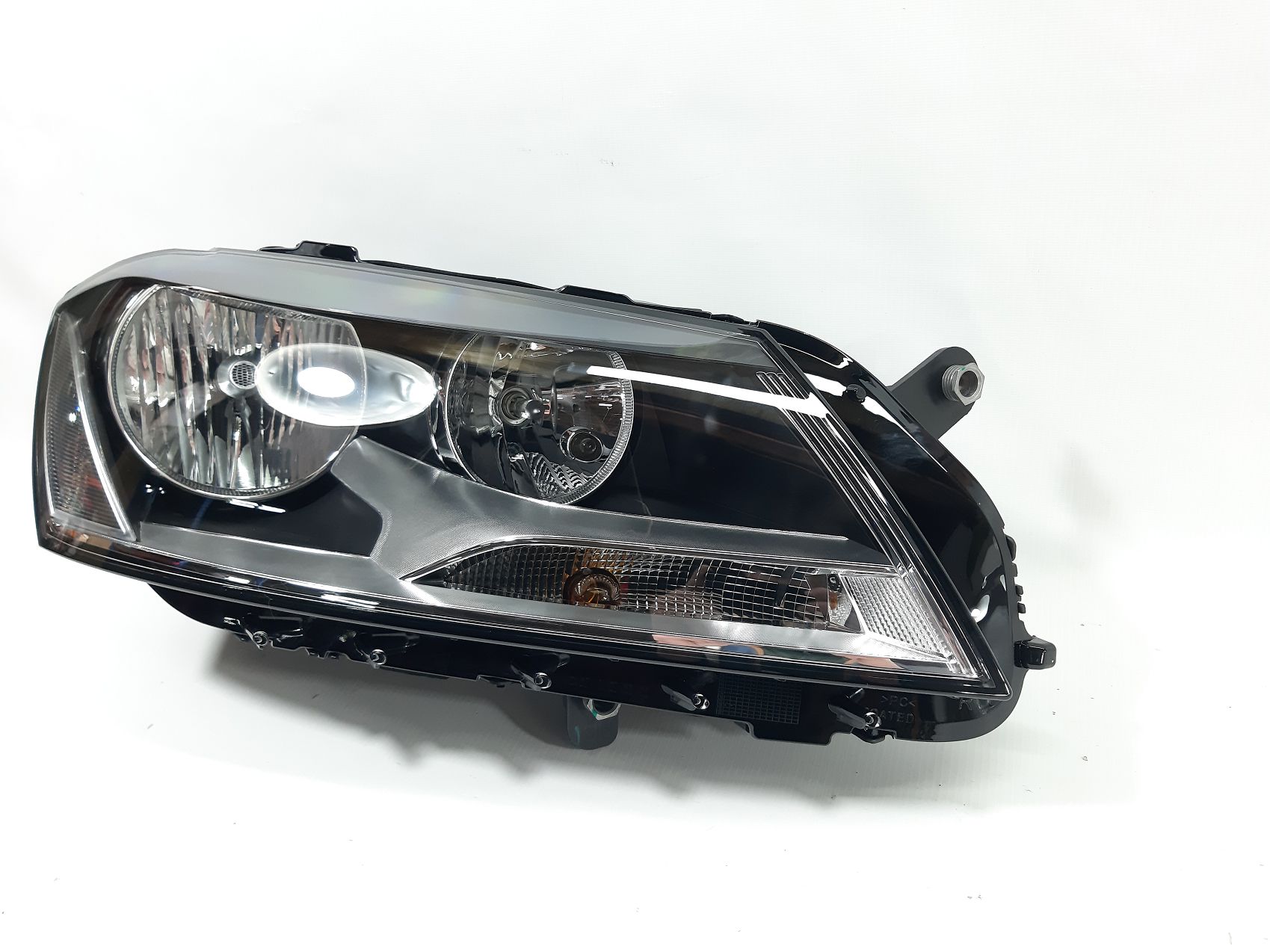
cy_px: 476
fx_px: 991
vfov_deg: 51.3
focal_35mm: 27
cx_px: 635
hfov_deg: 65.3
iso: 125
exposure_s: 1/50
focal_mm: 3.93
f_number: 1.7
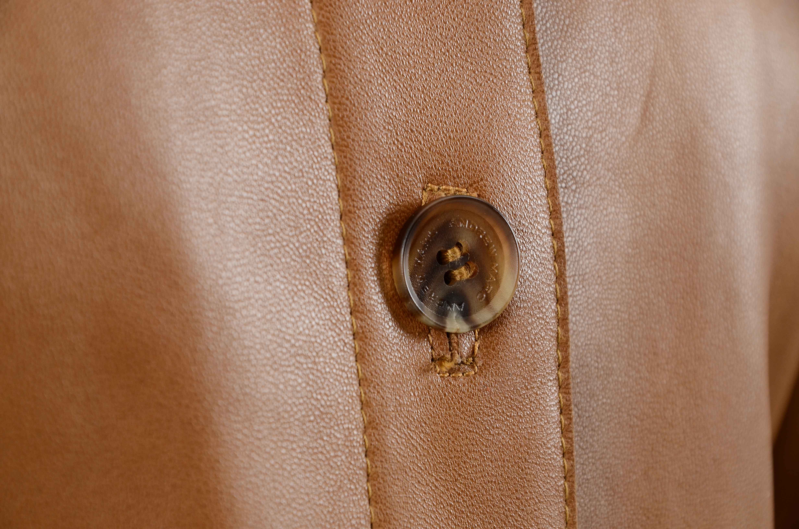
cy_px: 264
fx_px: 3488
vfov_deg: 8.7
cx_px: 400
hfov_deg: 13.1
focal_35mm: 158
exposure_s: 1/60
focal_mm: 105
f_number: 8
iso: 160
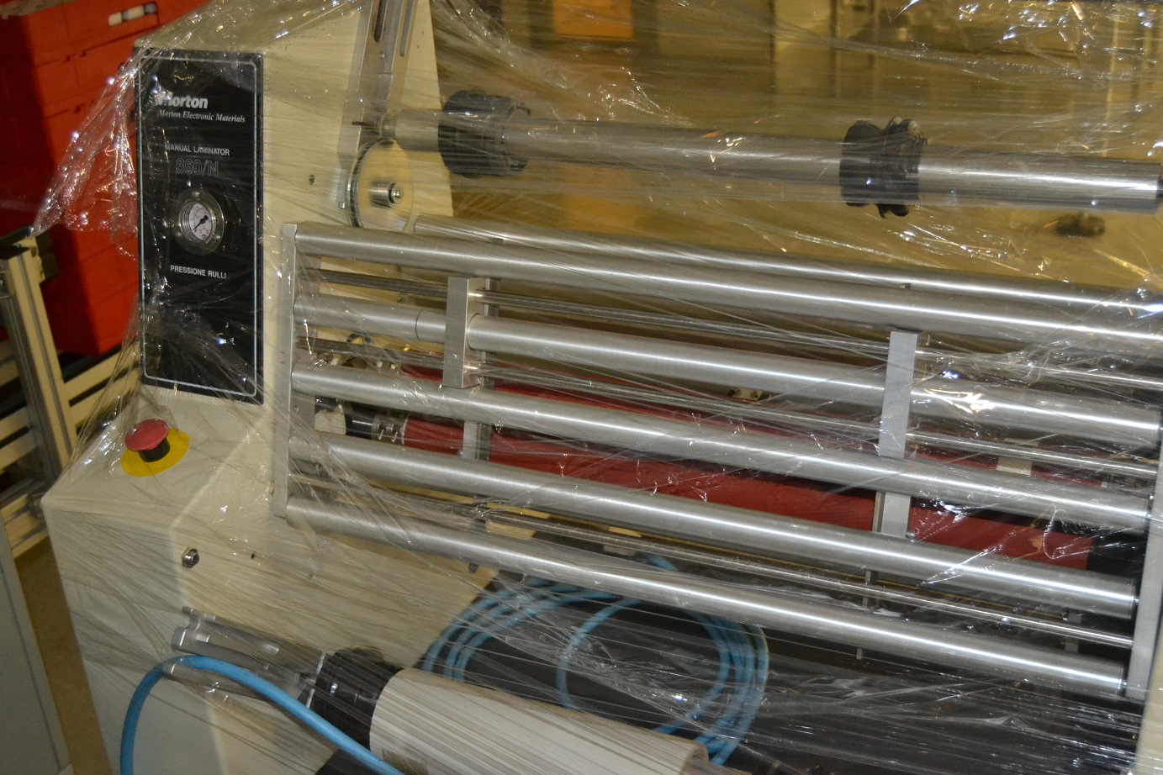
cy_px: 388
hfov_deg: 43.6
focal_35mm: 45
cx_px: 582
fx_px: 1454
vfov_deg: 29.9
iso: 2800
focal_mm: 30
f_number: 4.2
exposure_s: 1/60
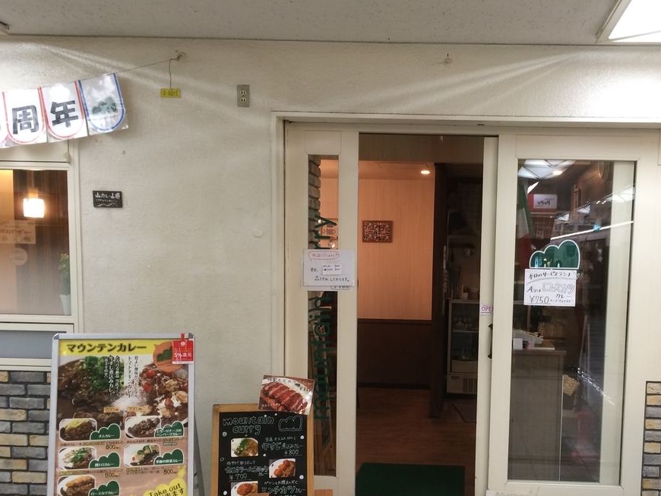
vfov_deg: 35.6
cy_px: 335
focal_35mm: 40
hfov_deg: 46.1
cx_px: 439
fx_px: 764
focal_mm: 4.15
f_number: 2.2
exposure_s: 1/30
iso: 80
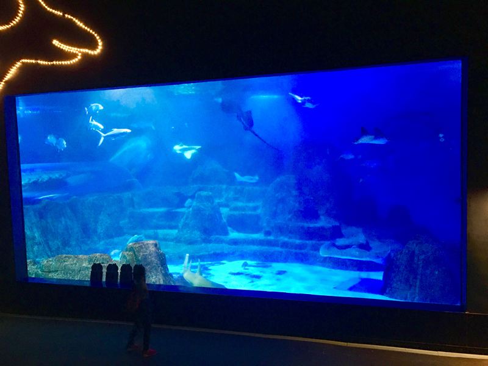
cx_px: 244
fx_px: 409
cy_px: 183
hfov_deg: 61.7
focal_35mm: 29
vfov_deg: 48.2
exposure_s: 1/4
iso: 125
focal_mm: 4.15
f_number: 2.2
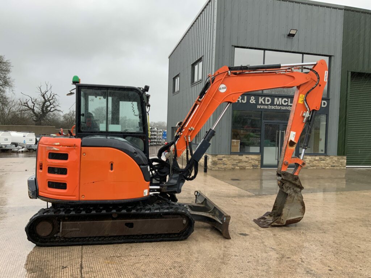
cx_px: 186
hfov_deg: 61.7
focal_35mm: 29
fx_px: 311
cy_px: 139
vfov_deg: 48.2
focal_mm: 3
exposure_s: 1/124
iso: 16
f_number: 1.8
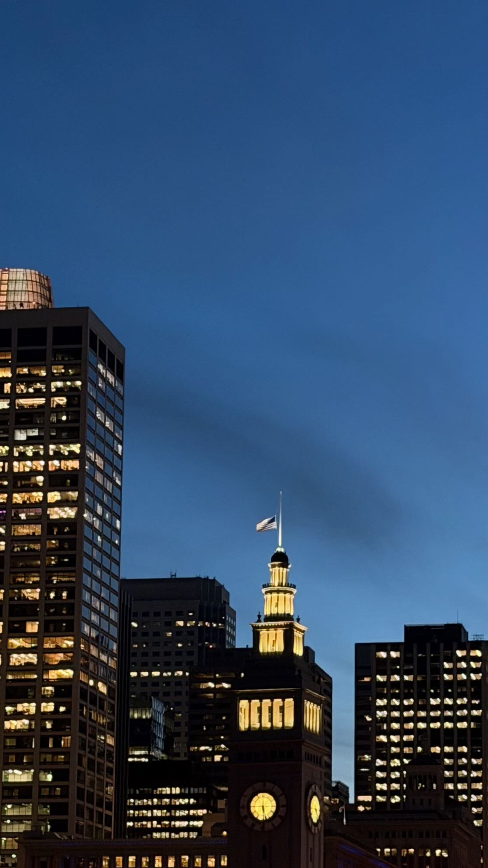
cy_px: 527
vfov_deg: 20.5
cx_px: 367
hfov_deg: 11.6
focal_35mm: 104
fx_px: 2392
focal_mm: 6.76
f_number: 1.78
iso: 400
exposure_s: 1/40
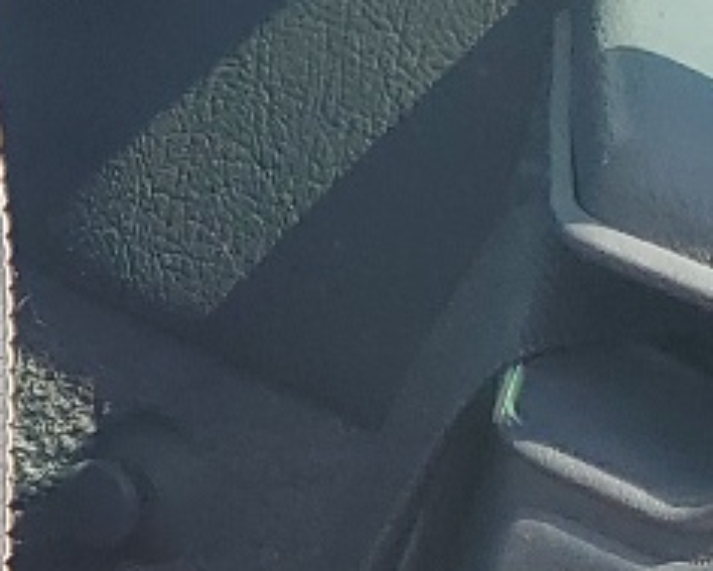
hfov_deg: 9.5
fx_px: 3631
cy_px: 677
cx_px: -1190
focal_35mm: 172
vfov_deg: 8.9
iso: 50
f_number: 1.5
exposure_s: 1/833
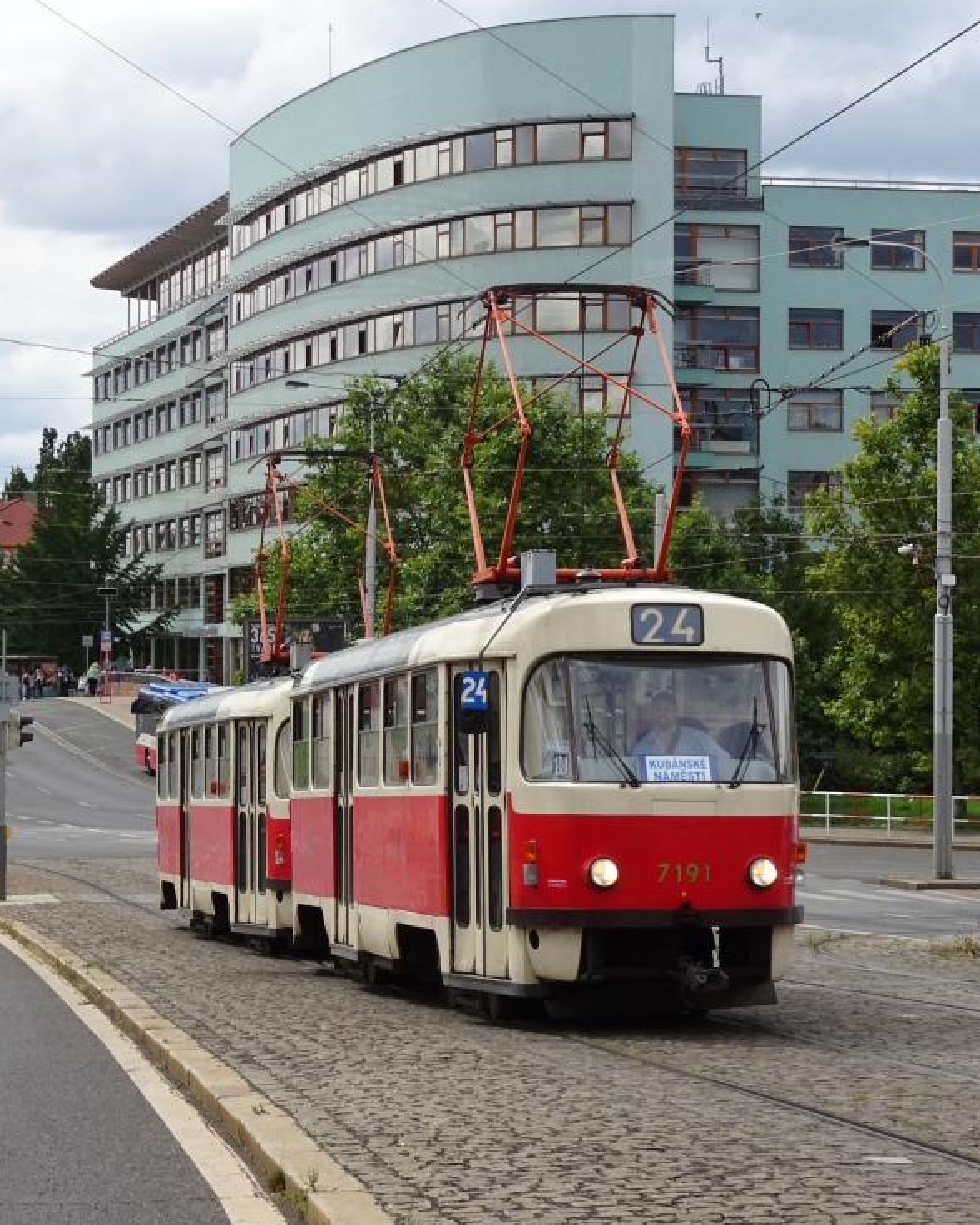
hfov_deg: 14.7
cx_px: 502
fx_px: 3806
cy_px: 564
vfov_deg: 18.3
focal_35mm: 105
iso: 80
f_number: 4.5
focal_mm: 11.32
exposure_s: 1/400
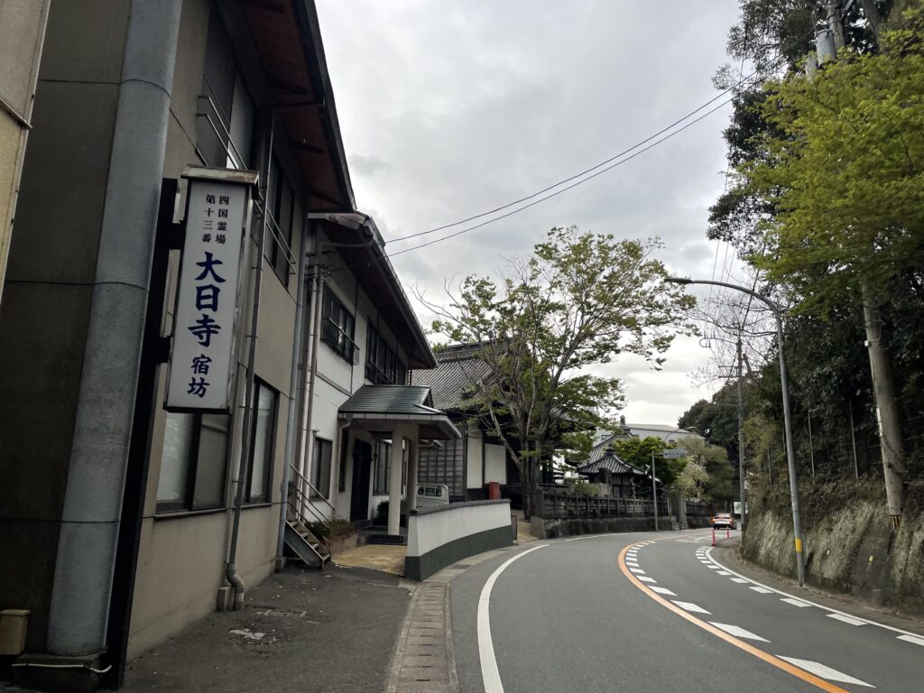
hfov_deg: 67.3
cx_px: 462
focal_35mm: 26
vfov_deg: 53.1
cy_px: 346
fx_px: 694
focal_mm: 4.2
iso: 32
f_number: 1.6
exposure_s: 1/367
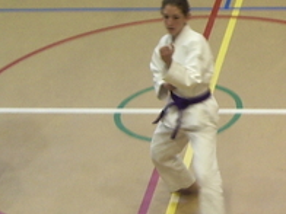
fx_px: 1231
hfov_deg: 13.0
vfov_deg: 10.0
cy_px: 98
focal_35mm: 149
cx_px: 311
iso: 100
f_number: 2.8
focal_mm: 6.8
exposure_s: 1/15
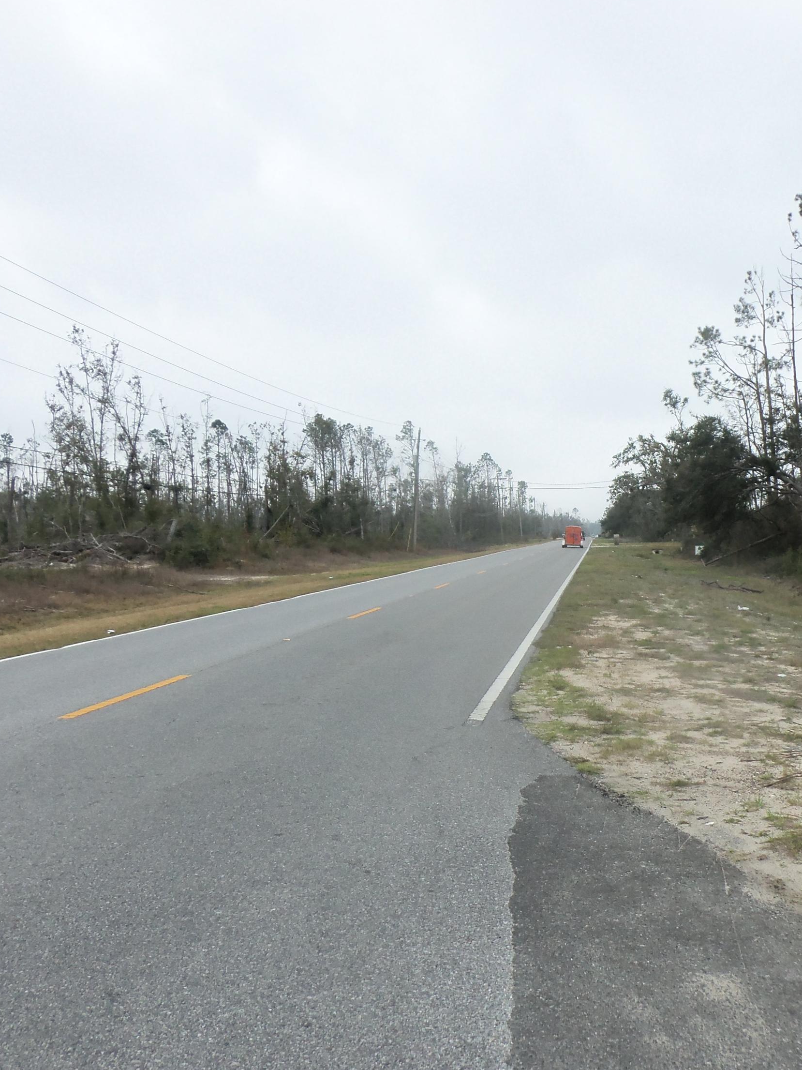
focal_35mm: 38
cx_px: 594
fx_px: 1174
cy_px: 538
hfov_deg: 36.9
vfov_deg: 49.0
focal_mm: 5.1
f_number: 3.3
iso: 64
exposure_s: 1/400
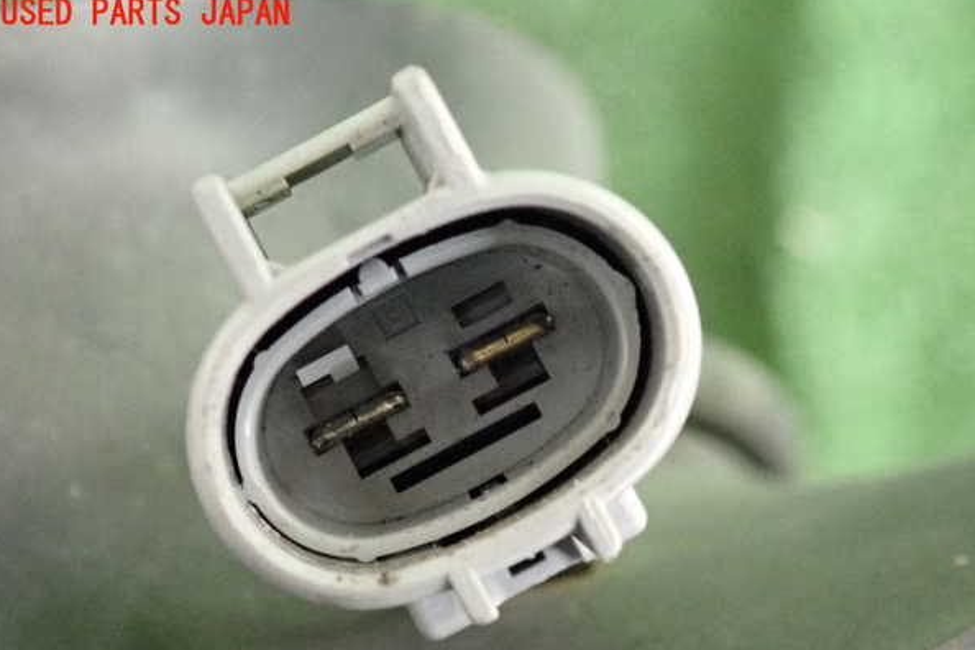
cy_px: 363
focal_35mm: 105
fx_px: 2844
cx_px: 484
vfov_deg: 13.0
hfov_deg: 19.5
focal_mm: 18
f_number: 4.9
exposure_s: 1/125
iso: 4000
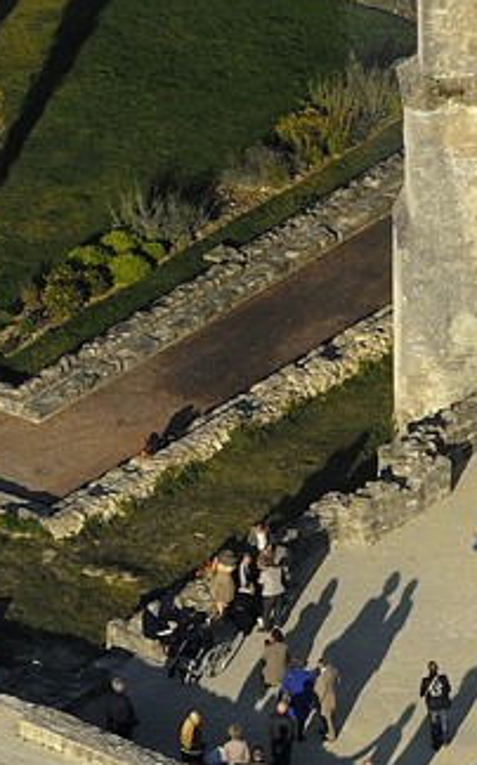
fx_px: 28296
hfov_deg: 1.0
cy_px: 17
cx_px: 1070
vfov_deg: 1.5
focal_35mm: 1358
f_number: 5
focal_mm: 180
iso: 100
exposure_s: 1/1000
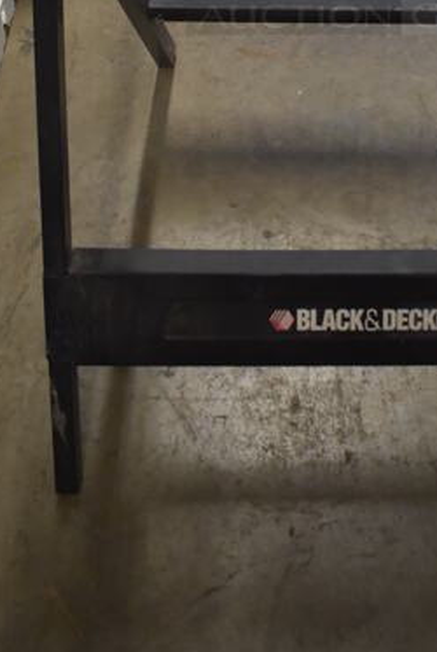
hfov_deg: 20.3
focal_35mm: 66
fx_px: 1197
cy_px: -57
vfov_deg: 27.9
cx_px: 381
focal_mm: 18
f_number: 3.5
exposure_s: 1/125
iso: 1800
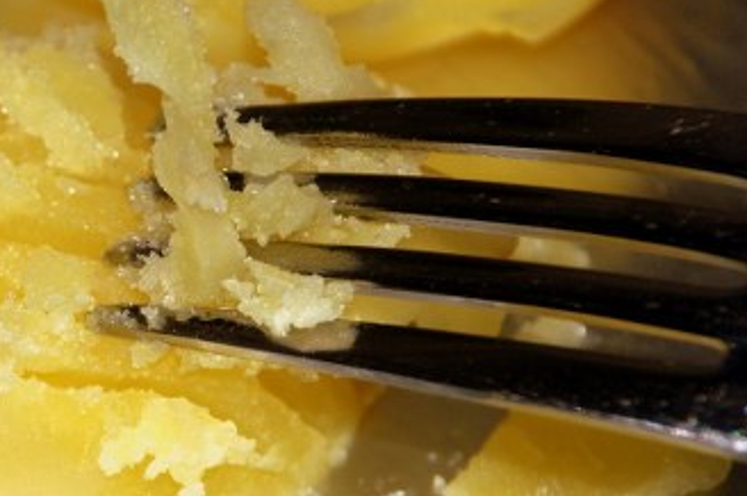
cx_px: 64
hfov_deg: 4.2
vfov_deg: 2.8
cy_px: 287
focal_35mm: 495
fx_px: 10265
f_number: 5.6
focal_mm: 135
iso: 200
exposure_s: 1/60
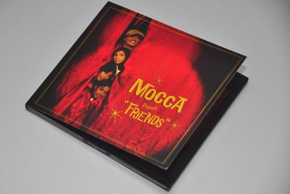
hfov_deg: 13.0
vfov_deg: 8.7
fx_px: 1269
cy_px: 97
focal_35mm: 158
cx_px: 145
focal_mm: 105
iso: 500
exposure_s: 1/15
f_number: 5.6
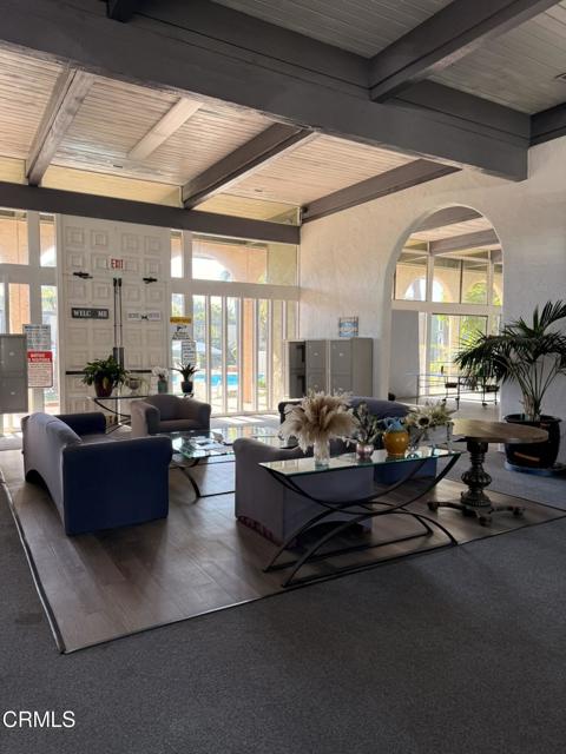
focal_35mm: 24
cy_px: 377
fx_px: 523
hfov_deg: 56.8
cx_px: 283
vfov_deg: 71.6
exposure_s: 1/238
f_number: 1.78
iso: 100
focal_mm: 6.76
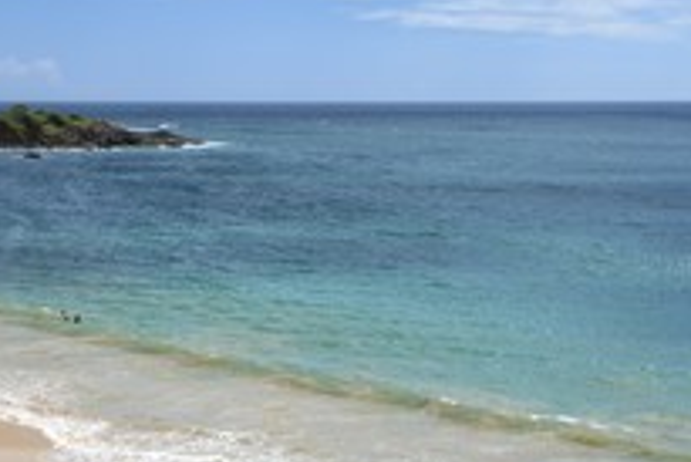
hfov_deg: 22.0
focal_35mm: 90
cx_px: 54
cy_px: 280
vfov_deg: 15.2
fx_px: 1729
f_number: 16
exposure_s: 1/320
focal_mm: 44
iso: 200
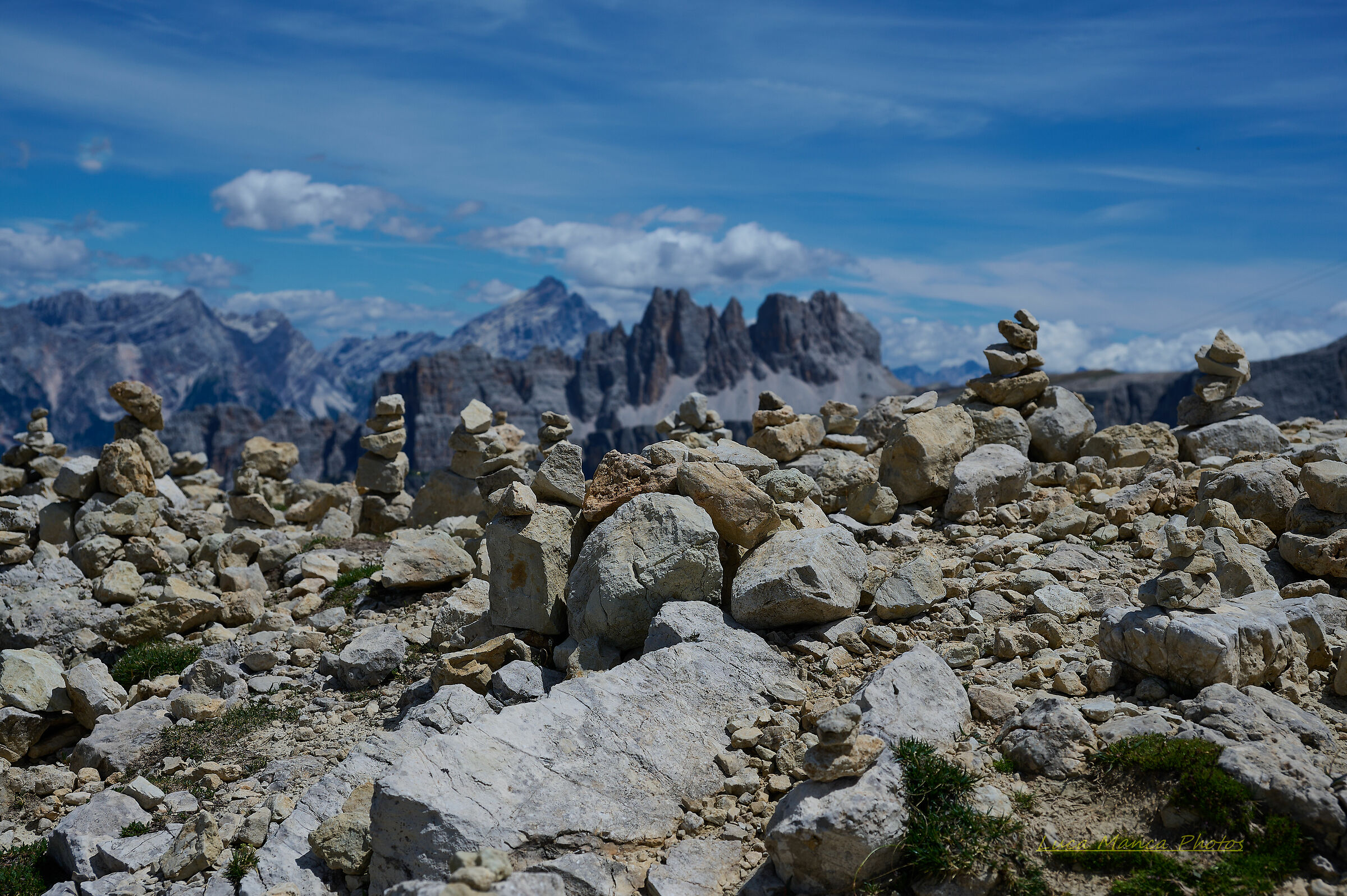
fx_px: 1608
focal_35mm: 43
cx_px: 674
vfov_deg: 31.1
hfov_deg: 45.5
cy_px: 448
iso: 100
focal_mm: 43
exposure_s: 1/2000
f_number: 5.6
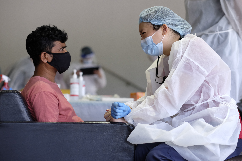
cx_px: 120
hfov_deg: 23.9
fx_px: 571
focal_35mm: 85
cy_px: 80
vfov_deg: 16.1
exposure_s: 1/1000
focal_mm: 56
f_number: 2
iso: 1600
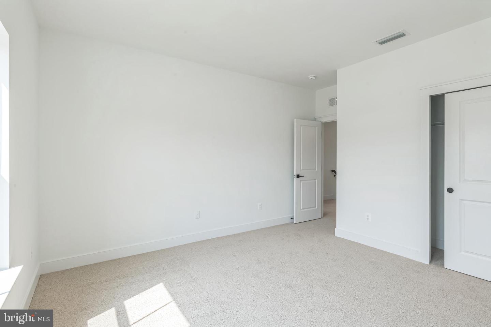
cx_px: 246
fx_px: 232
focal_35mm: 17
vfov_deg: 70.4
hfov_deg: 93.3
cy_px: 164
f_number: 10
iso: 320
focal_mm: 17
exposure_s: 1/80
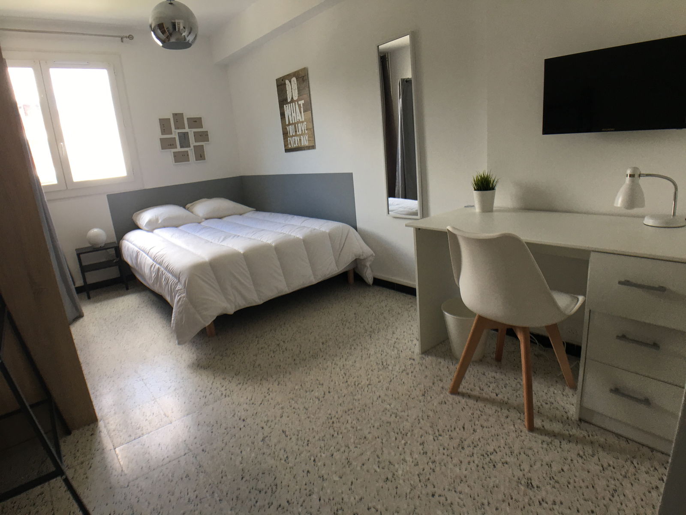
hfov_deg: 61.7
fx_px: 575
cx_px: 343
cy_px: 258
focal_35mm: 29
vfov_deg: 48.2
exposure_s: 1/33
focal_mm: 4.15
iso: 25
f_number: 2.2
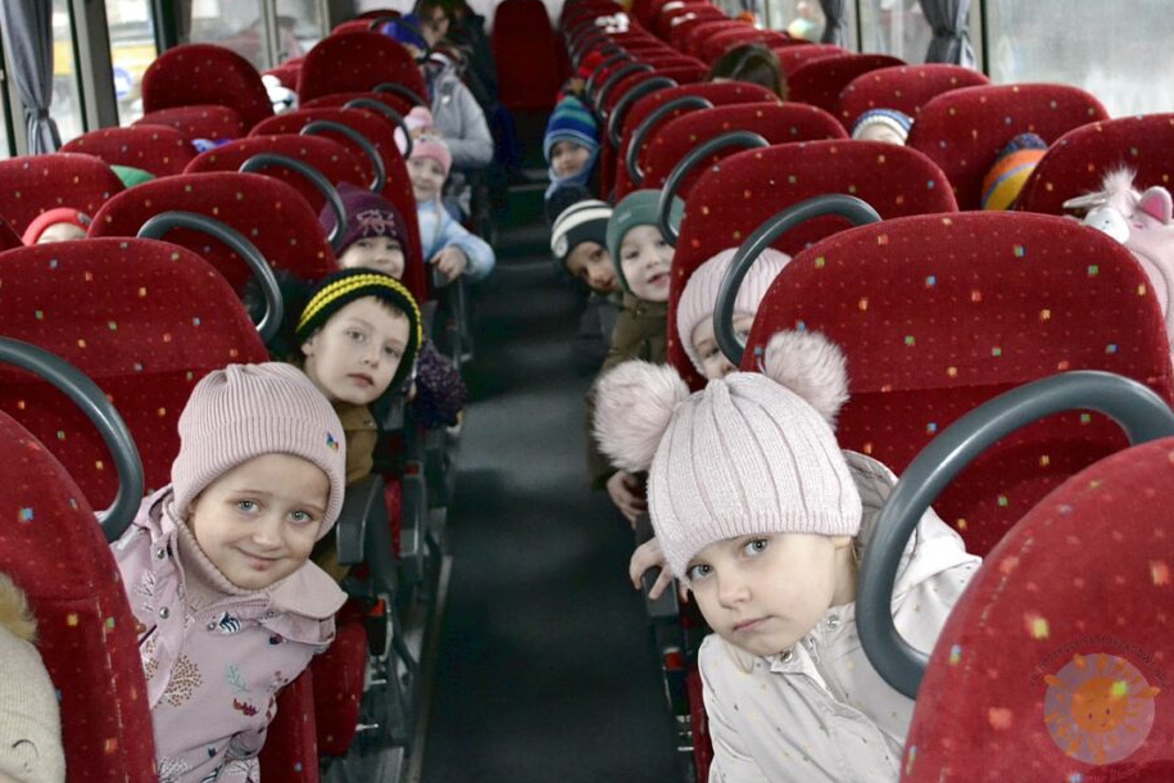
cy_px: 352
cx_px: 527
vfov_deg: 28.6
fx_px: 1533
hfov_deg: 41.9
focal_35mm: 47
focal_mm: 28
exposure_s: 1/60
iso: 3200
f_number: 4.5
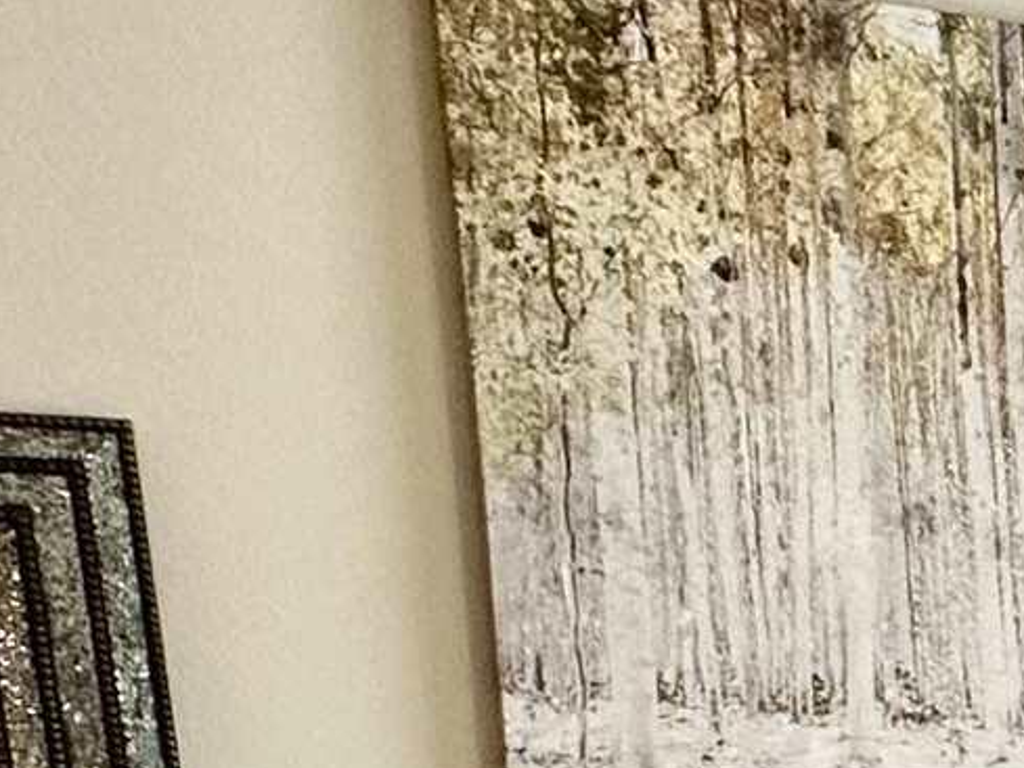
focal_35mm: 88
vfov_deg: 15.1
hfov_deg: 16.9
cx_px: 2010
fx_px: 2604
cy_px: 1266
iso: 160
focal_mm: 2.22
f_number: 2.2
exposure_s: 1/120
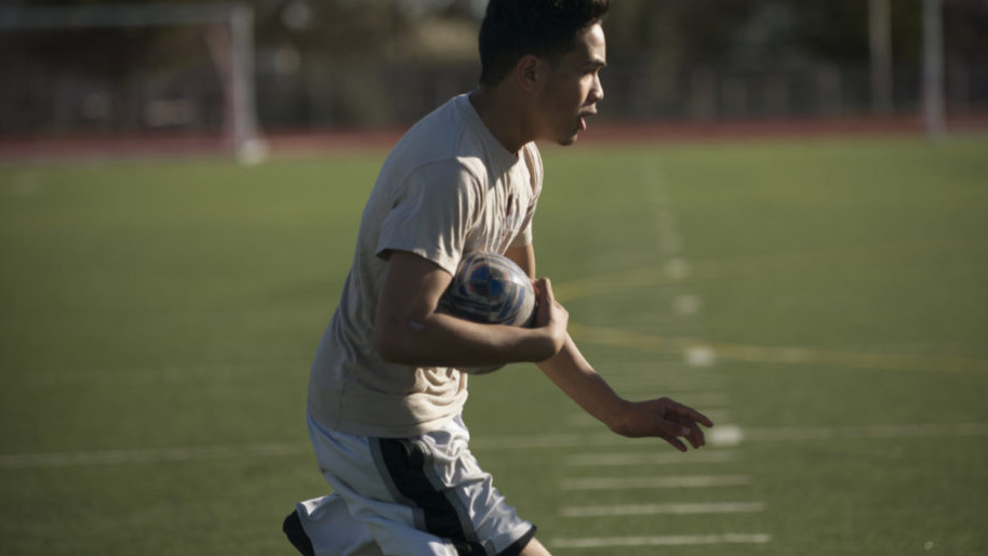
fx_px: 4611
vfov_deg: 6.9
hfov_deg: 12.2
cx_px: 543
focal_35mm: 176
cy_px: 251
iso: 250
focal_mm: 150
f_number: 2.8
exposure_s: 1/4000
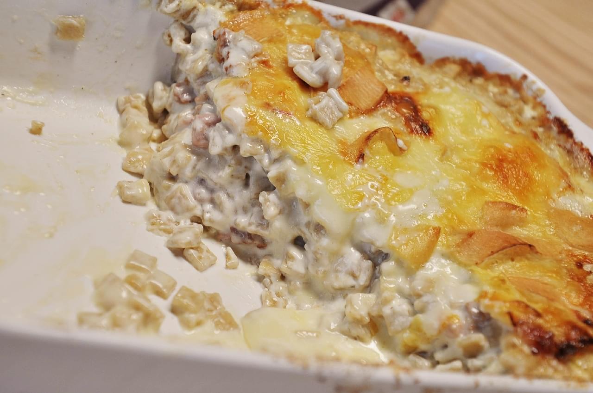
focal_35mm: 78
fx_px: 1283
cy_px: 196
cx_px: 296
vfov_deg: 17.4
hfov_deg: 26.0
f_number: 5
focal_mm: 52
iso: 200
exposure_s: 1/50
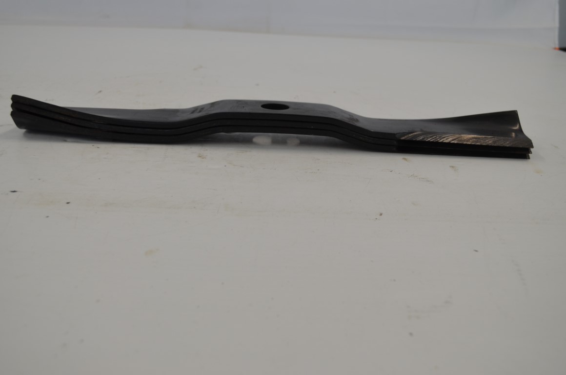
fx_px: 612
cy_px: 188
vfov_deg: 34.1
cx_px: 283
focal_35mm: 39
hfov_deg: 49.6
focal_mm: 26
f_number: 5.6
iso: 400
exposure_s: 1/125
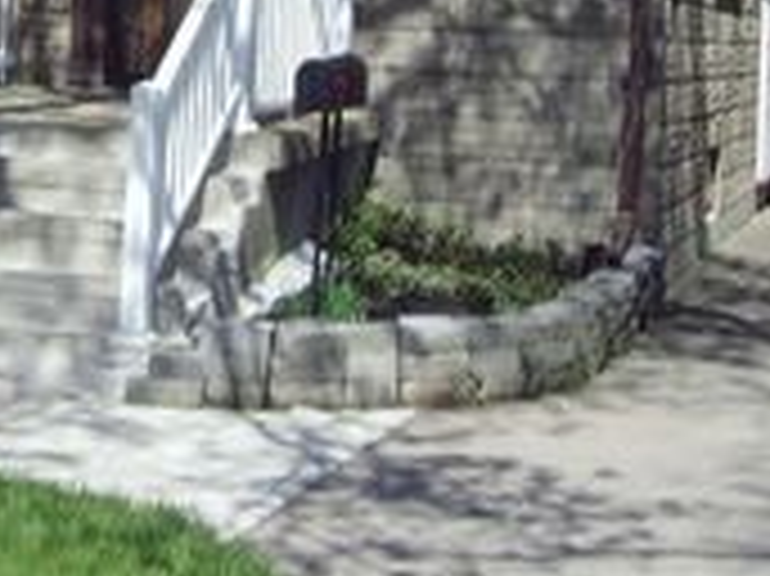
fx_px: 2534
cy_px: -187
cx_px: -9
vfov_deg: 12.5
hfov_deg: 16.9
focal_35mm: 114
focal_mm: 6.6
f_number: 6.3
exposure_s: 1/250
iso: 80
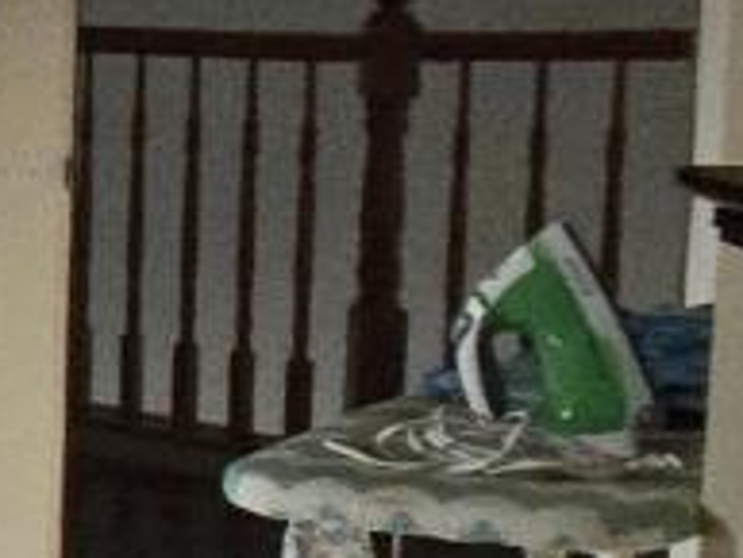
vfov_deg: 14.6
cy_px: 160
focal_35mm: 101
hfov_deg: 9.2
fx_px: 2169
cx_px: -1940
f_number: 2.2
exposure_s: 1/60
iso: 1000
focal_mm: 2.2
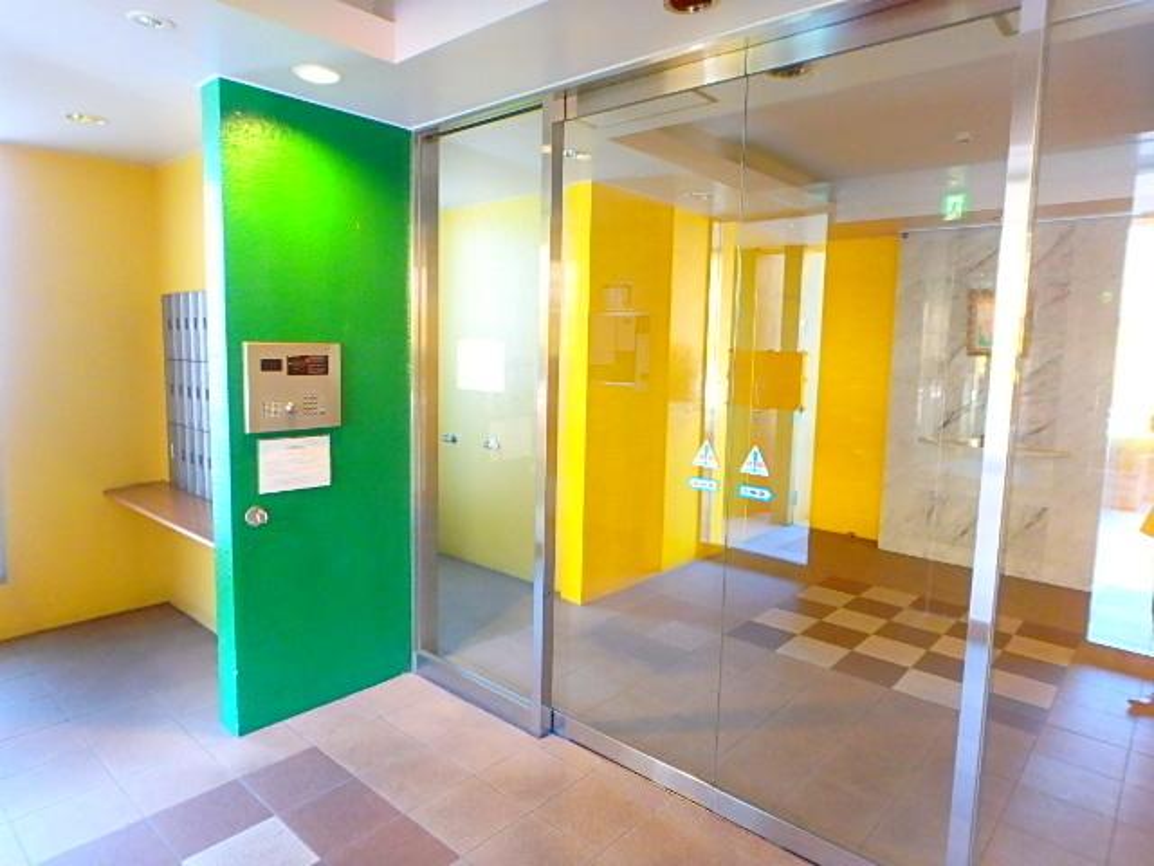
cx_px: 577
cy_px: 433
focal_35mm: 21
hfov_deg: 79.0
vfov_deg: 63.4
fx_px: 700
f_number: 3.5
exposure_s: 1/15
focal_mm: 3.7
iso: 800
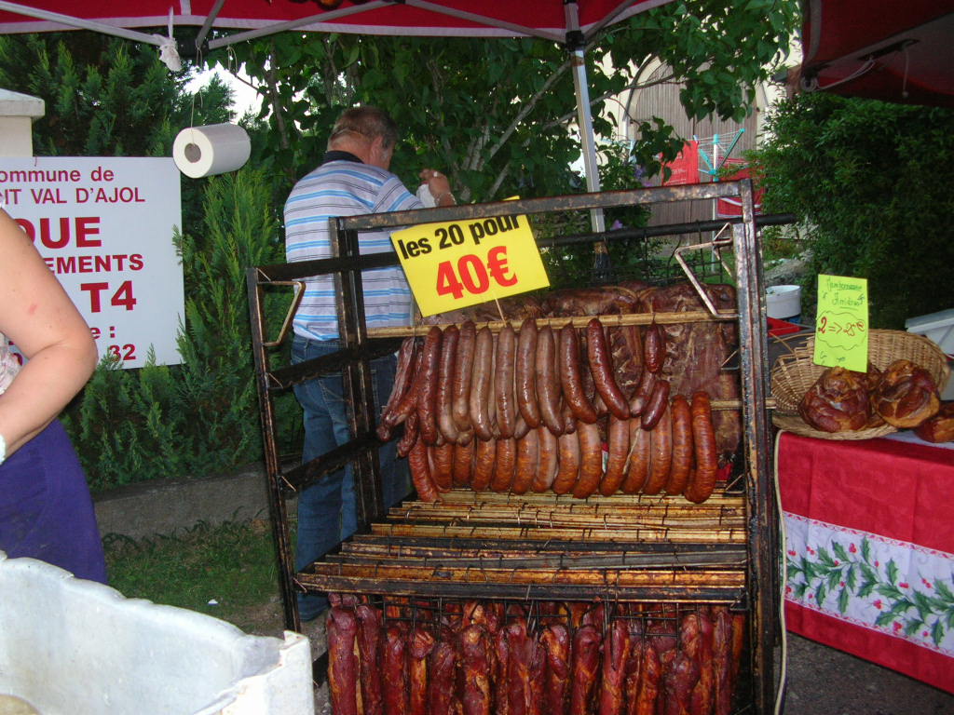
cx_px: 477
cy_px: 358
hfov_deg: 52.6
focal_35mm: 35
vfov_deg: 40.7
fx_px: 965
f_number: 2.8
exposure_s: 1/60.1
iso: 104
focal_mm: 5.8
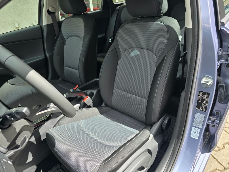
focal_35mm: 23
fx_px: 152
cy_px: 86
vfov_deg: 58.9
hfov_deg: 73.9
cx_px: 114
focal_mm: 6.3
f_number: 1.7
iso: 12
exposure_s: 1/192
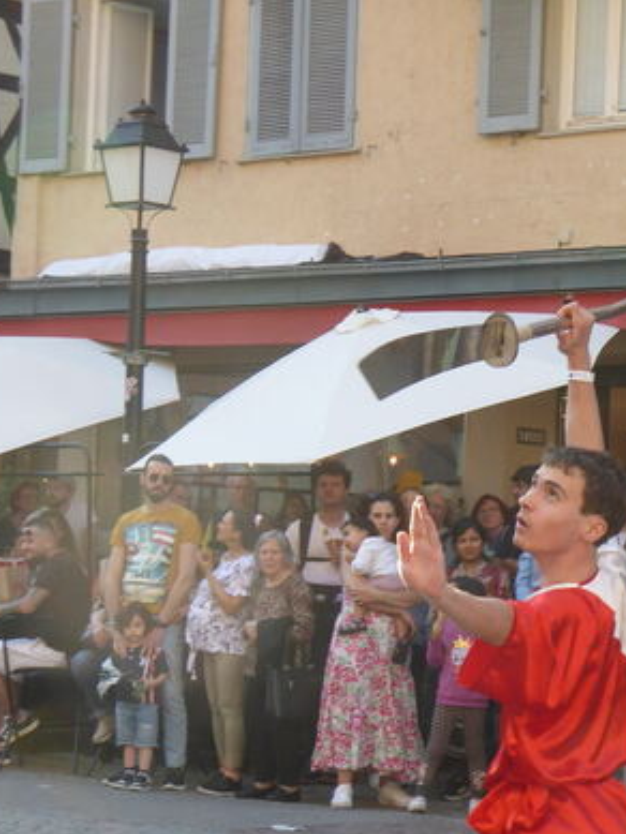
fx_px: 2627
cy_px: 510
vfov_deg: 18.0
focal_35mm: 109
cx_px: 508
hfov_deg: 13.5
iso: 100
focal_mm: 9
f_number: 4.1
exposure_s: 1/80
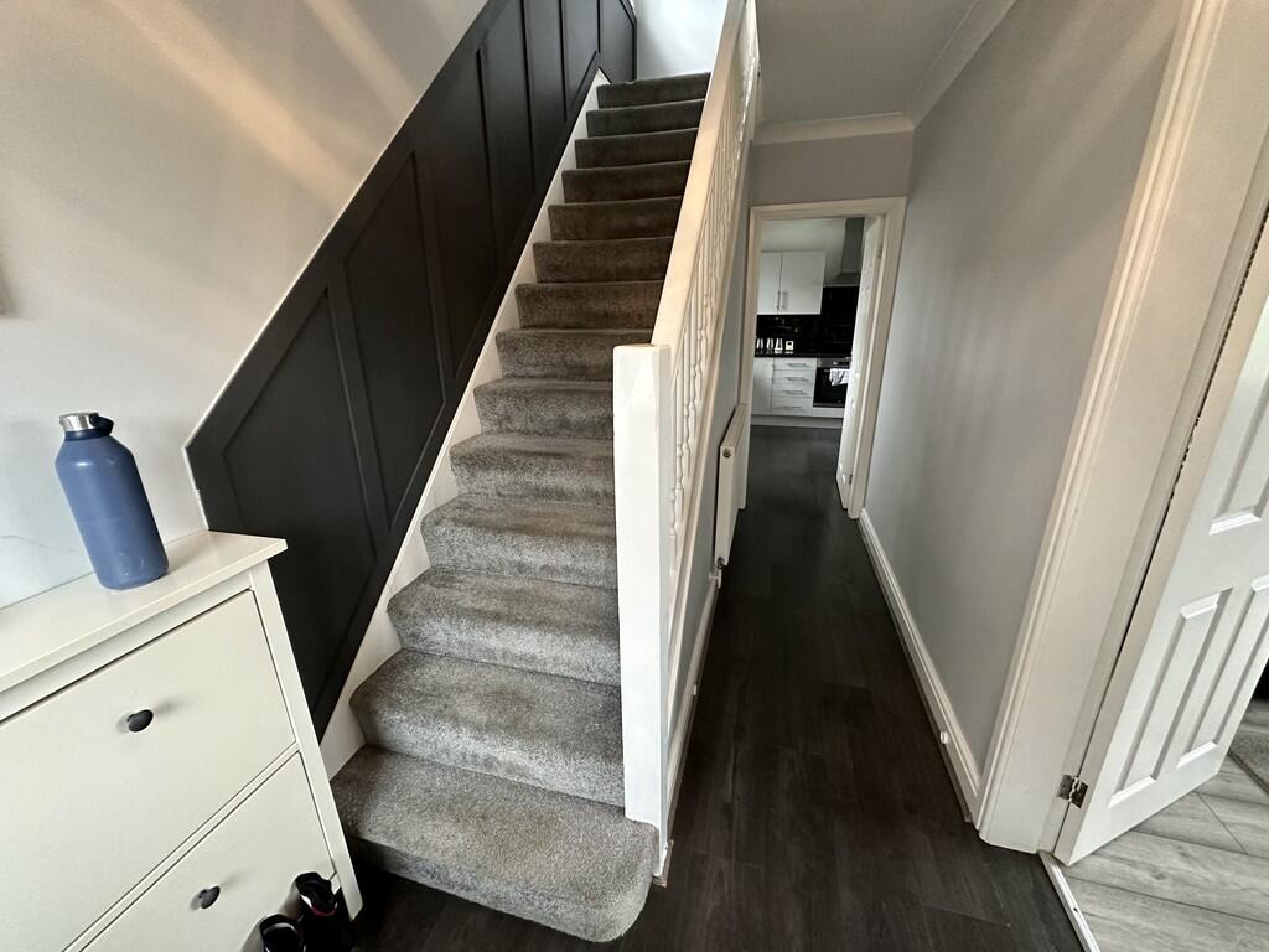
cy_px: 476
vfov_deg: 85.7
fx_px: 513
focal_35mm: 14
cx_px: 634
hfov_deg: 102.1
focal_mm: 2.22
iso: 400
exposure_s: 1/50
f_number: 2.2
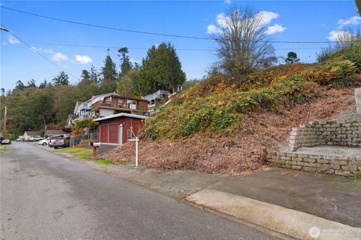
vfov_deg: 67.2
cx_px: 180
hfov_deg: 90.1
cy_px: 120
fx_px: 180
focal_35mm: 18
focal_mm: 18
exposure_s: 1/13
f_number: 8
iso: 200
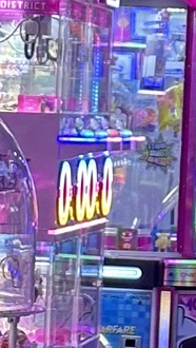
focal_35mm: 317
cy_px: -296
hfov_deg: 3.8
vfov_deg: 6.6
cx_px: 223
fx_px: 2924
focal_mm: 6.86
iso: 125
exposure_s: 1/100
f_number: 1.78
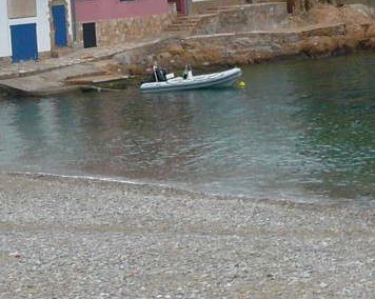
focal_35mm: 130
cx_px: 93
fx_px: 1441
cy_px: -62
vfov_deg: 11.6
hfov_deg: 14.8
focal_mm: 6.1
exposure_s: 1/200
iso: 100
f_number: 3.1
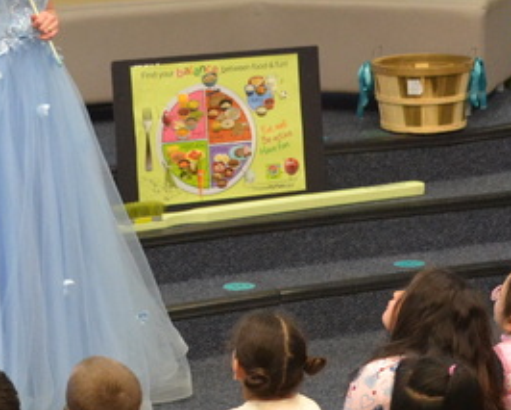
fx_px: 2133
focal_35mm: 141
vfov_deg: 10.9
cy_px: 286
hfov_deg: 13.7
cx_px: 252
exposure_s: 1/60
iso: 1800
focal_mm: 26
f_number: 4.2
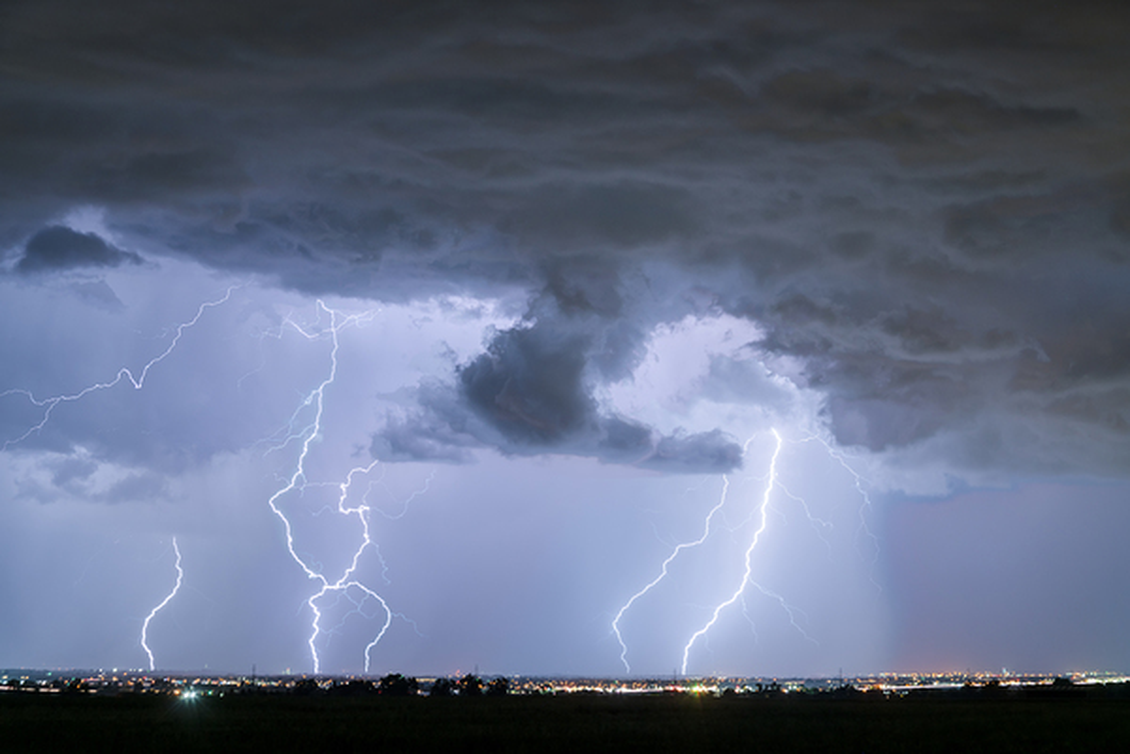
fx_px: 2197
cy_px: 377
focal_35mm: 70
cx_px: 565
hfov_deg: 28.8
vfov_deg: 19.5
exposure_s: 13
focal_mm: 70
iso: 400
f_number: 6.3
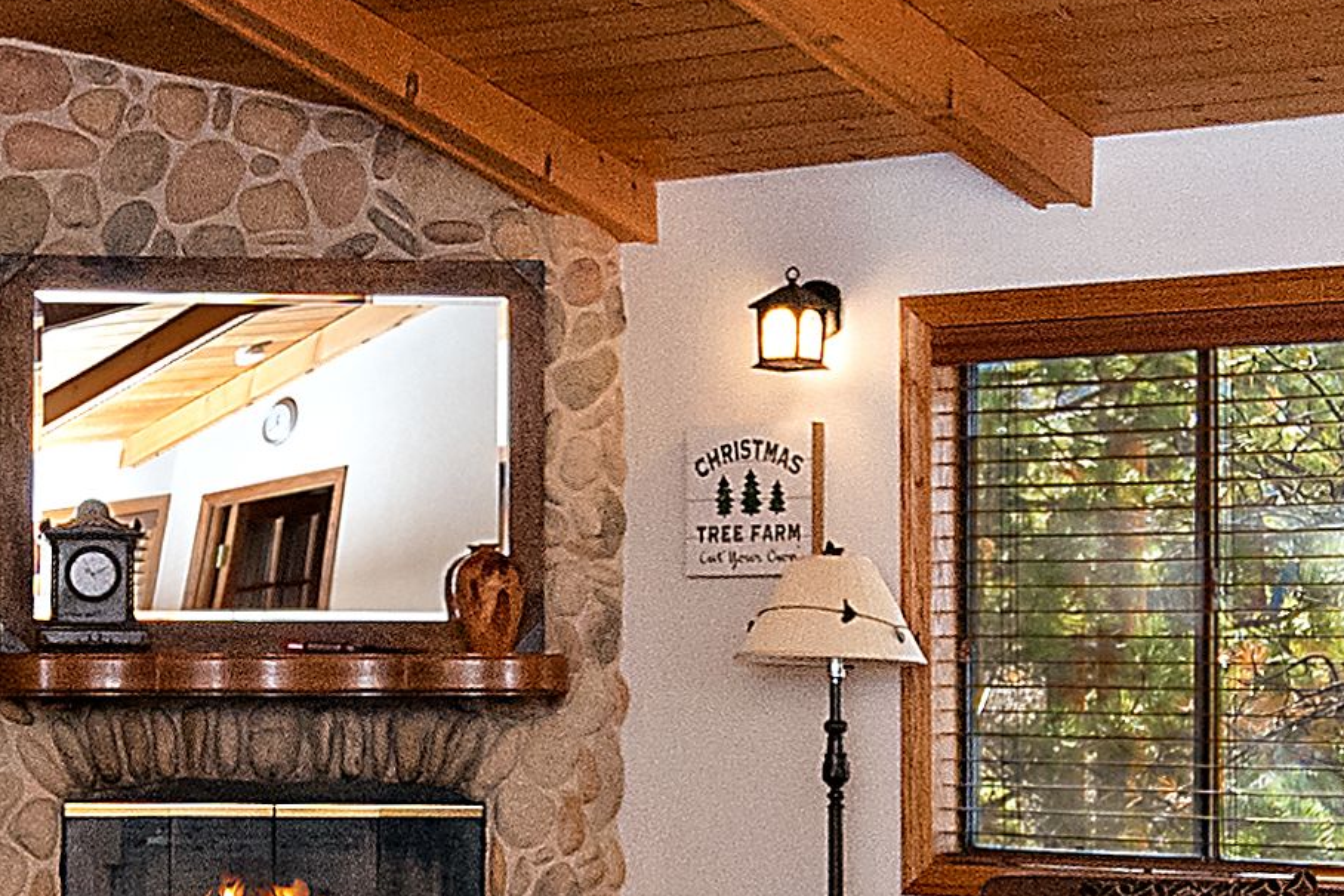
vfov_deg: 14.9
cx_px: 305
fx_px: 3434
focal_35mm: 92
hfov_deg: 21.9
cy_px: 499
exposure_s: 1/200
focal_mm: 10
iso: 320
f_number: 5.6
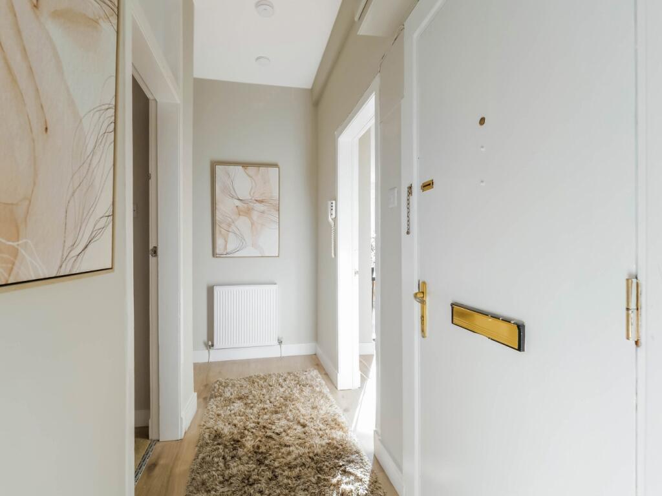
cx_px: 331
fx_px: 268
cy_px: 248
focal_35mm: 14
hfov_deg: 102.1
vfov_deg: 85.7
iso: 200
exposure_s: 1/50
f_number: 4
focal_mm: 7
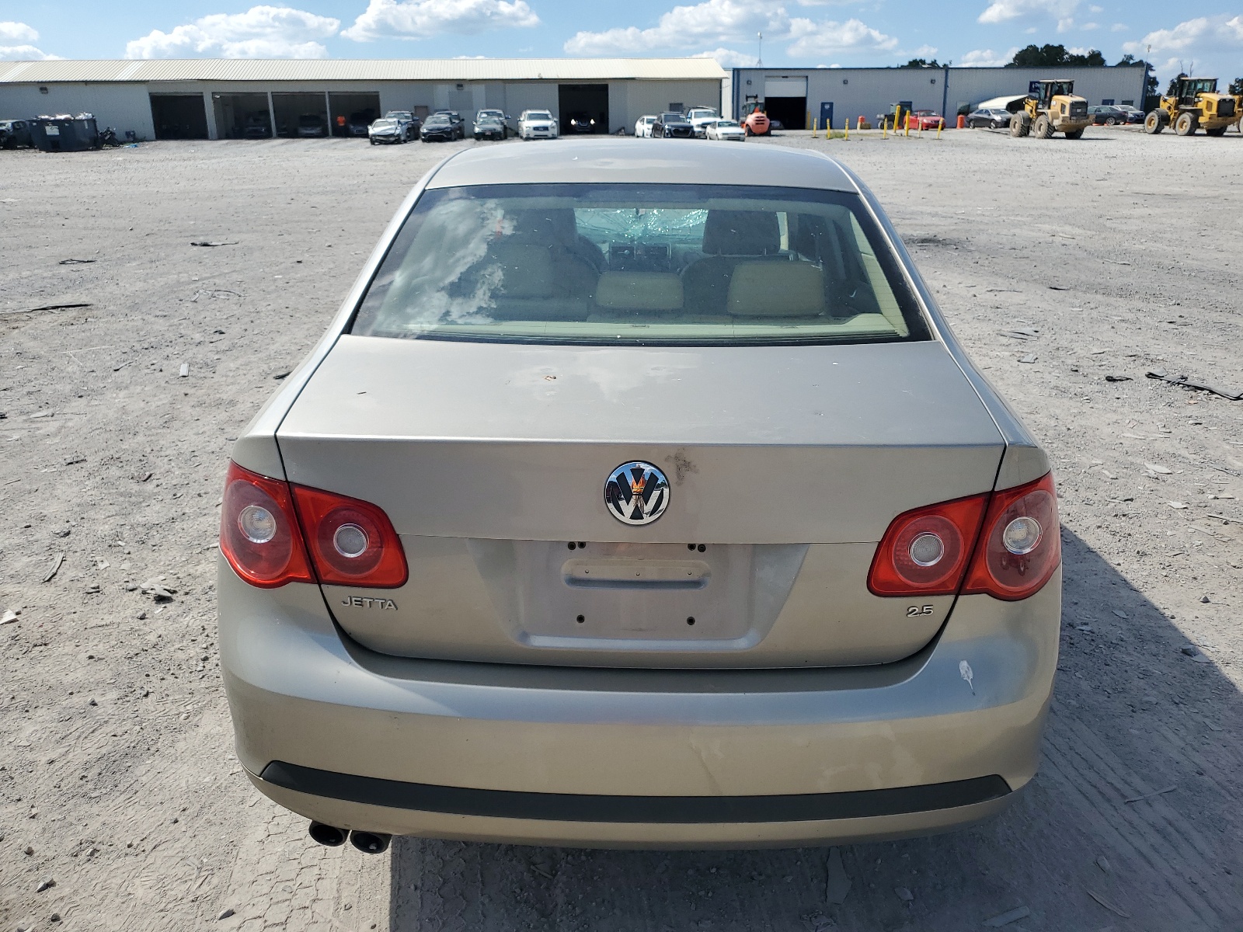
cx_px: 622
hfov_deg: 67.3
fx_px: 934
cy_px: 466
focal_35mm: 26
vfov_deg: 53.1
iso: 50
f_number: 1.5
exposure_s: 1/3333
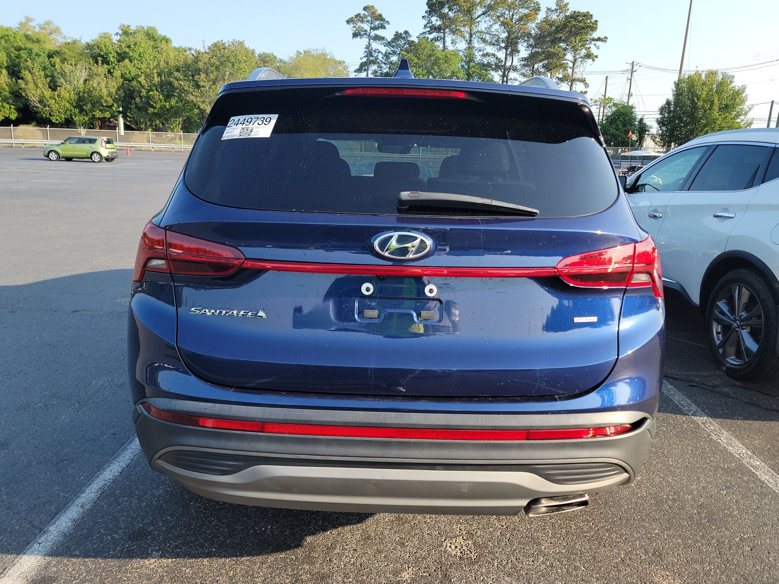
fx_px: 563
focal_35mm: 25
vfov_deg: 54.9
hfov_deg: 69.4
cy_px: 283
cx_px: 385
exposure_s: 1/256
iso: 50
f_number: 1.8
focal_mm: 6.7
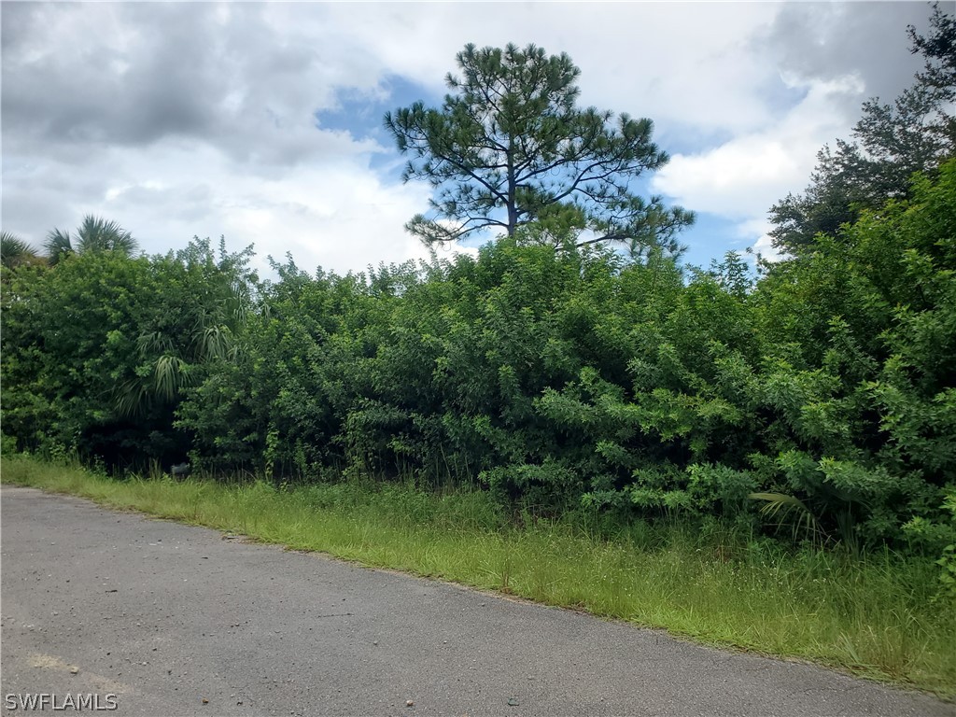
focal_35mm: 26
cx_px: 478
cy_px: 358
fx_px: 718
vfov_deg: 53.1
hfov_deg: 67.3
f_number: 2.4
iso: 50
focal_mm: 4.3
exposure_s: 1/760
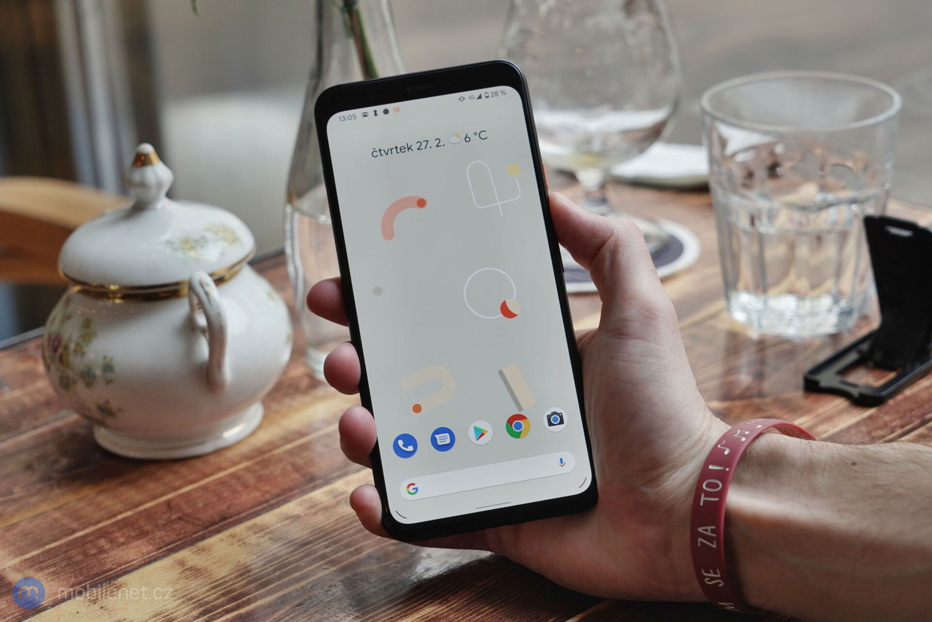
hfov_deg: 31.9
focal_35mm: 63
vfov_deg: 21.6
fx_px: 1631
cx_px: 466
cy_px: 311
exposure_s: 1/160
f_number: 6.3
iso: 500
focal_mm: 63
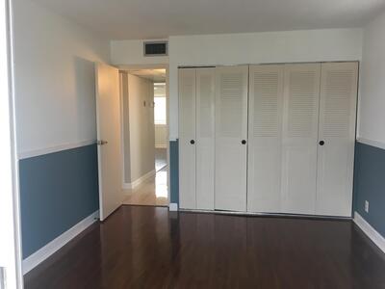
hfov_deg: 61.7
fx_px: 323
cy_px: 144
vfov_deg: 48.2
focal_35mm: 29
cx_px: 192
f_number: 2.2
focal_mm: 4.15
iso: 50
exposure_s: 1/30
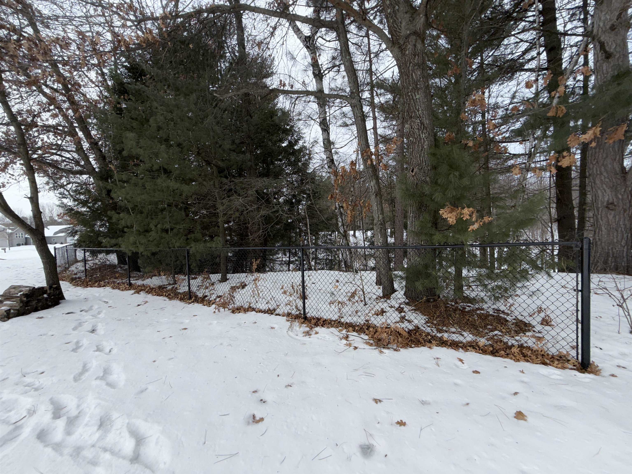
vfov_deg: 85.7
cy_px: 237
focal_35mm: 14
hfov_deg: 102.1
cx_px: 316
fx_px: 256
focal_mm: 2.22
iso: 16
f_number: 2.2
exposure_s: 1/289
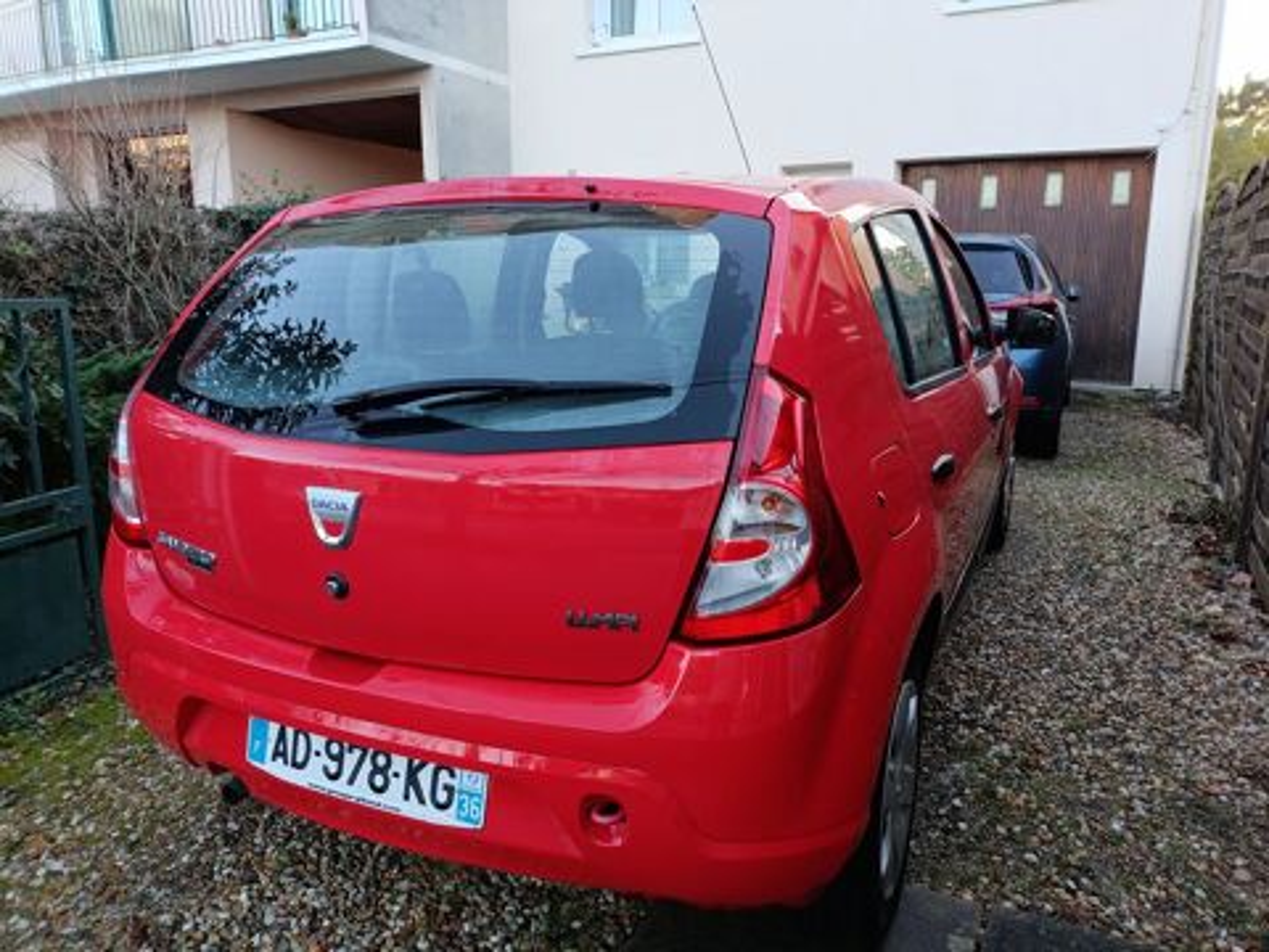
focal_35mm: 25
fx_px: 916
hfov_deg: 69.4
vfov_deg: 54.9
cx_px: 634
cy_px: 476
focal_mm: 4.71
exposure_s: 1/50
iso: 200
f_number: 1.7
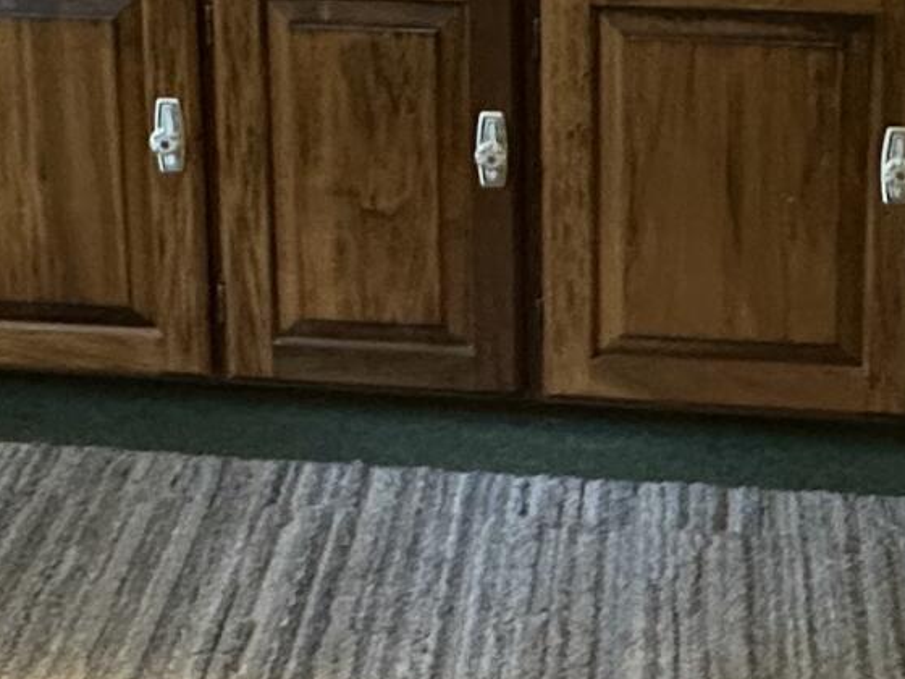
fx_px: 1961
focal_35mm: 75
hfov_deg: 26.0
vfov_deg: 18.1
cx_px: 474
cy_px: -254
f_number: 2.2
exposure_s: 1/60
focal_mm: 2.22
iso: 500
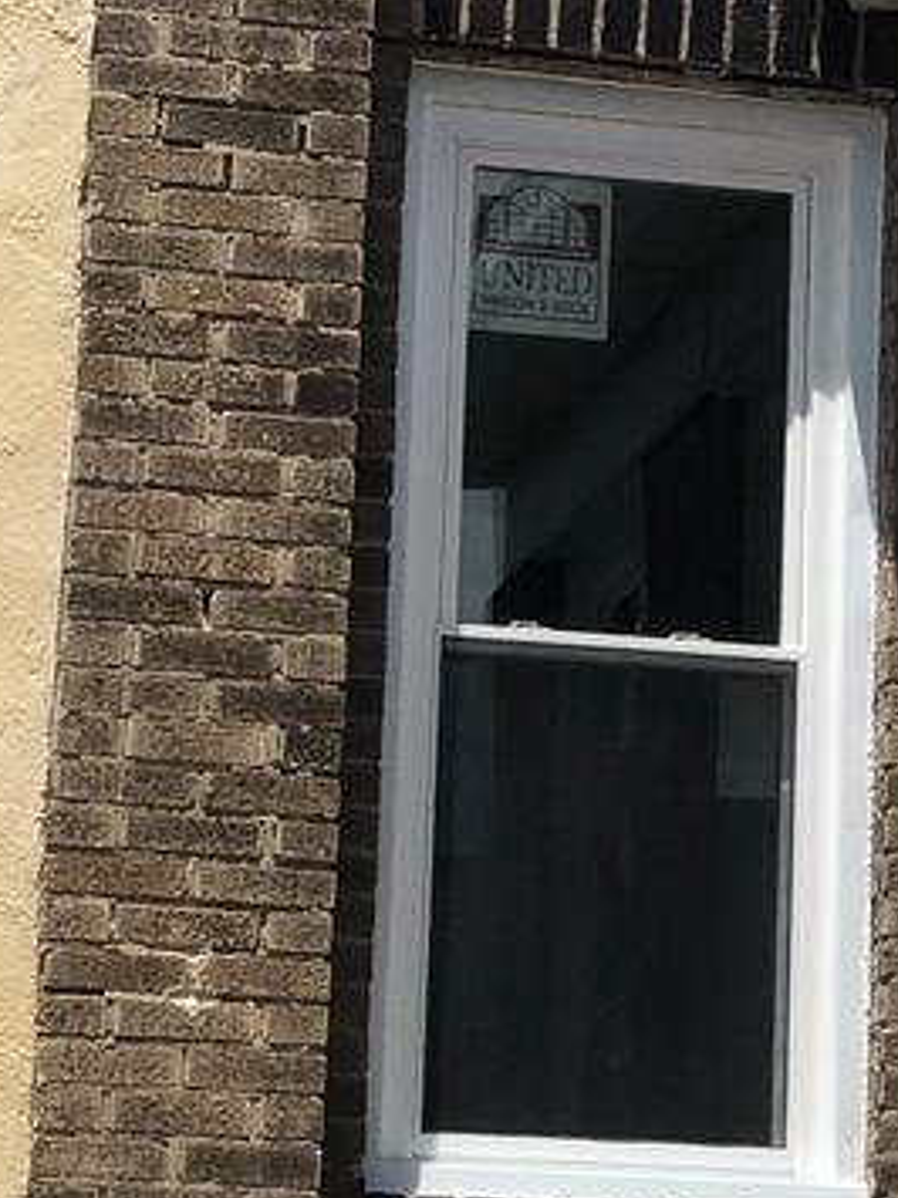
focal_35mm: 225
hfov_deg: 6.4
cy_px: -30
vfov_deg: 8.7
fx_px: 7787
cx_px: 1651
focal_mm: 6
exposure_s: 1/1200
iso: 16
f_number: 2.4
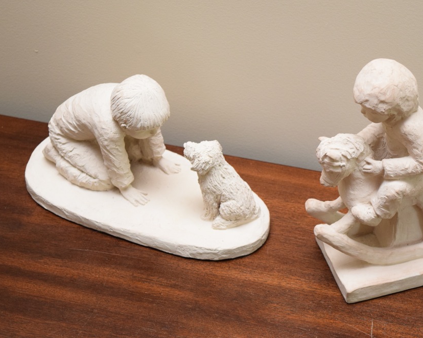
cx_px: 253
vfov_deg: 16.4
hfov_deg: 20.4
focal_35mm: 94
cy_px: 168
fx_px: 1171
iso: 1800
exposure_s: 1/60
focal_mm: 55
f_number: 5.6
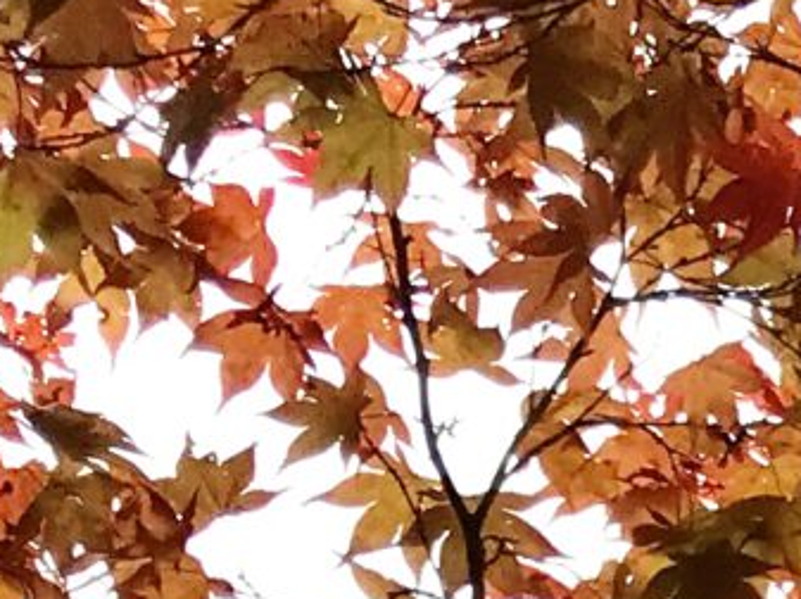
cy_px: 1652
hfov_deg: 7.9
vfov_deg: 6.5
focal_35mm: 213
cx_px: 2455
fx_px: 4923
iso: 20
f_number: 1.8
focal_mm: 3.99
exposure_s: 1/660
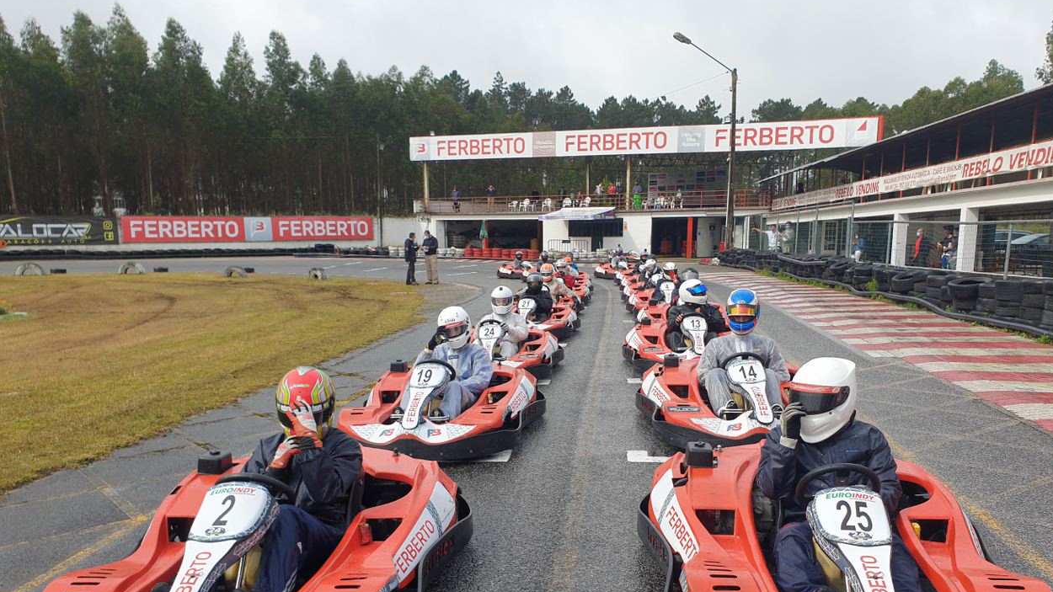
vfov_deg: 39.7
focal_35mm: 29
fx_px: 810
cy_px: 393
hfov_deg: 66.1
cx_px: 538
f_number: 2.4
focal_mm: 4.3
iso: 50
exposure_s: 1/1527
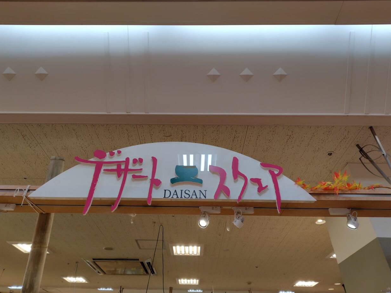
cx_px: 188
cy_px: 150
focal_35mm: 24
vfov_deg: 56.8
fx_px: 271
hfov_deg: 71.6
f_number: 1.9
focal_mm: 5.6
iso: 107
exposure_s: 1/120
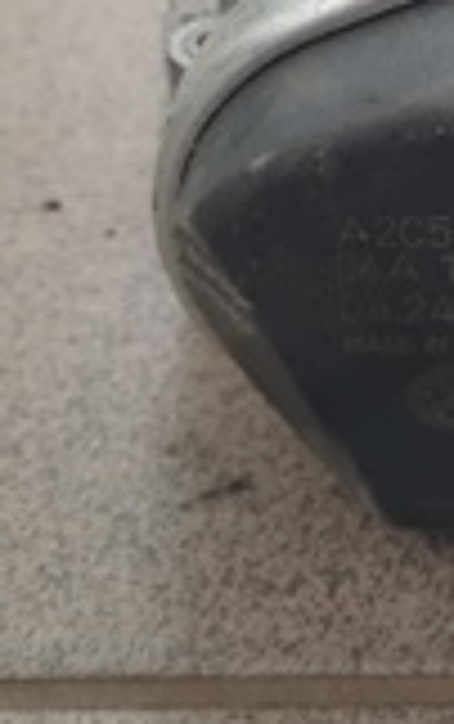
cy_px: 92
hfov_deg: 18.2
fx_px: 1362
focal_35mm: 69
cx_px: 508
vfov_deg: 28.7
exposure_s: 1/60
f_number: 2
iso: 200
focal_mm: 4.6
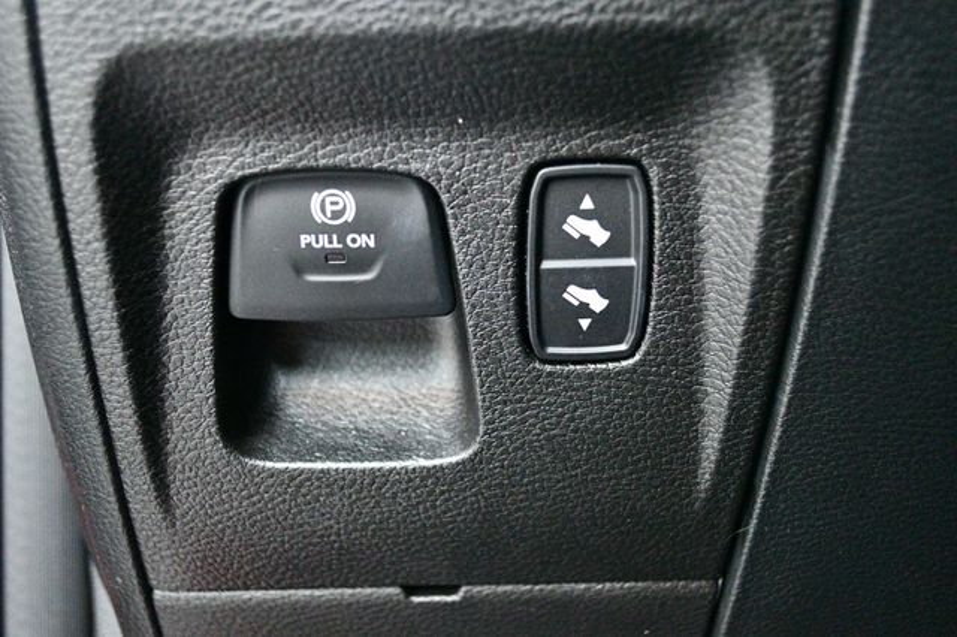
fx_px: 1036
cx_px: 478
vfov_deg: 34.2
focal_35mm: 39
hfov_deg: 49.6
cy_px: 318
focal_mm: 26
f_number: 4.2
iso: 12800
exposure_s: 1/30
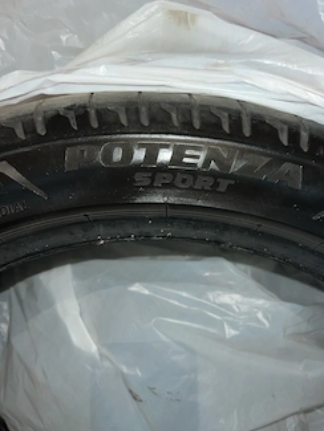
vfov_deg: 56.8
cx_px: 194
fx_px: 399
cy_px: 216
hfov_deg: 44.0
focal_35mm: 32
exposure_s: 1/16
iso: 32
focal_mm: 5.7
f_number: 1.5
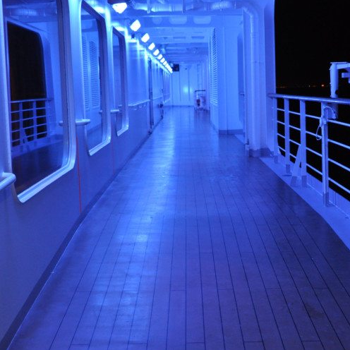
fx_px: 663
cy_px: 174
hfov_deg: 29.6
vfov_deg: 29.6
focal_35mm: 58
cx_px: 175
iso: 1000
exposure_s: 1/30
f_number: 4.2
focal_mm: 30
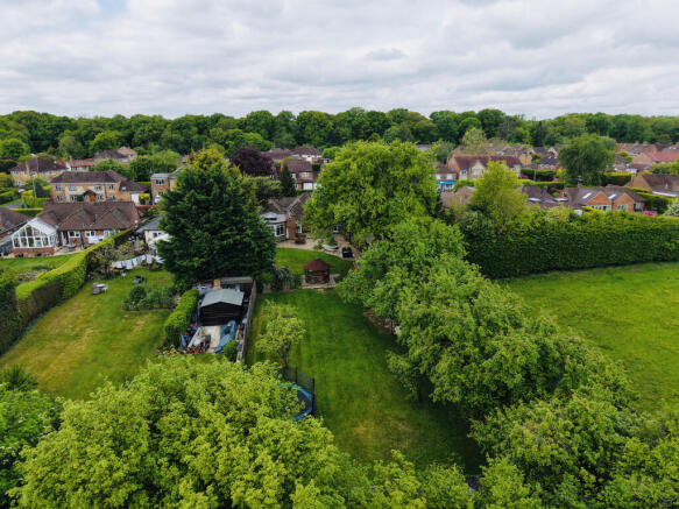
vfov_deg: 56.8
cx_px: 340
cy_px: 254
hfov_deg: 71.6
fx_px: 471
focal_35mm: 24
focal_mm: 8.67
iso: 230
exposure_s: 1/3000
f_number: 1.8
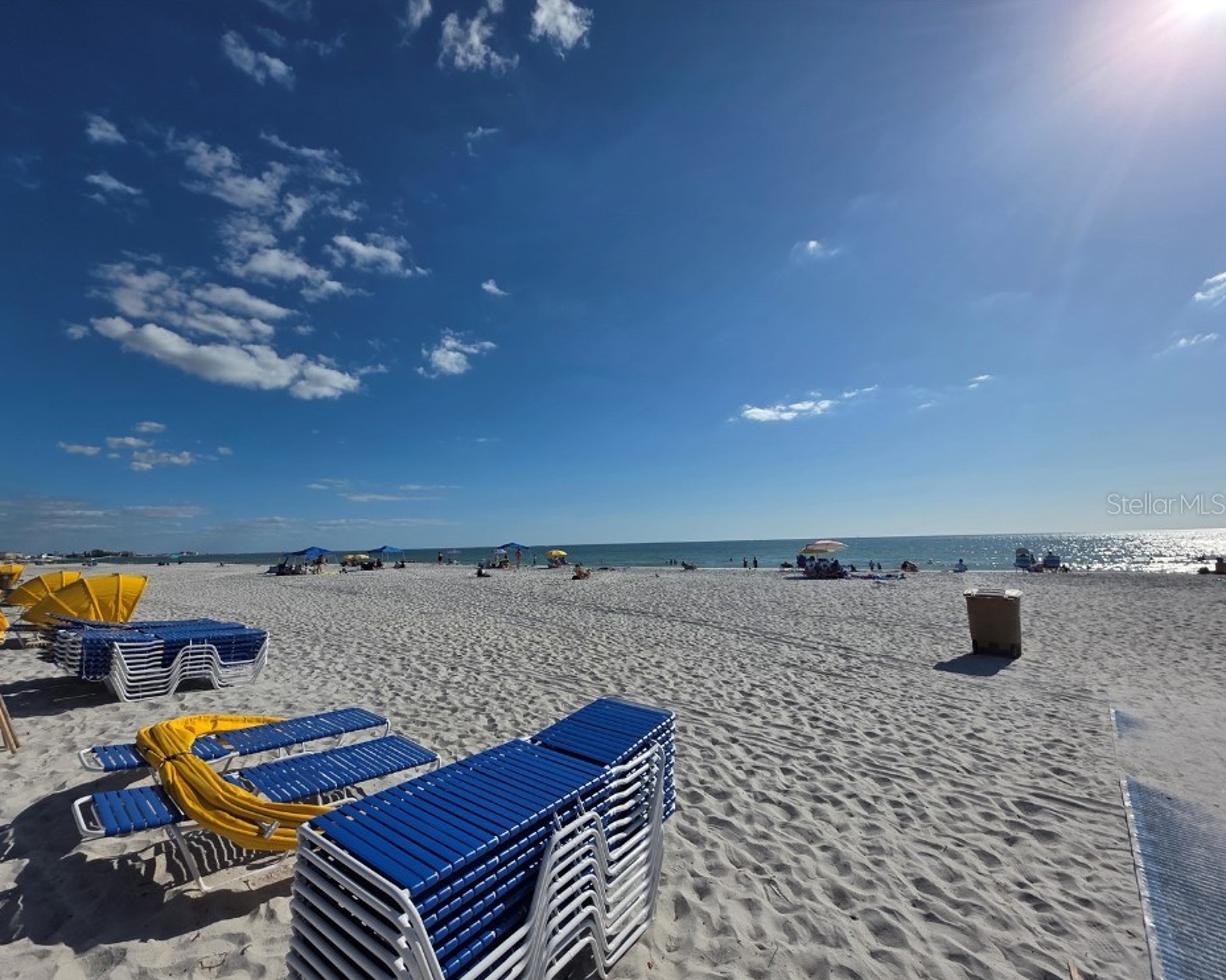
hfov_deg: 100.4
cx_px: 555
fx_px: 508
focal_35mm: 14
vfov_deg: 87.9
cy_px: 503
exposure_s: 1/6543
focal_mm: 2.2
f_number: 1.9
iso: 40
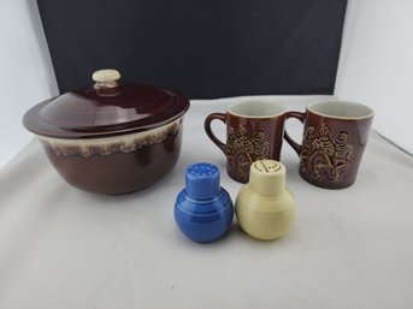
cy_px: 154
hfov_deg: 73.9
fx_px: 274
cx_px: 206
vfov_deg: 58.8
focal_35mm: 23
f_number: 1.8
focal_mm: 6.4
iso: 12
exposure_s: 1/203
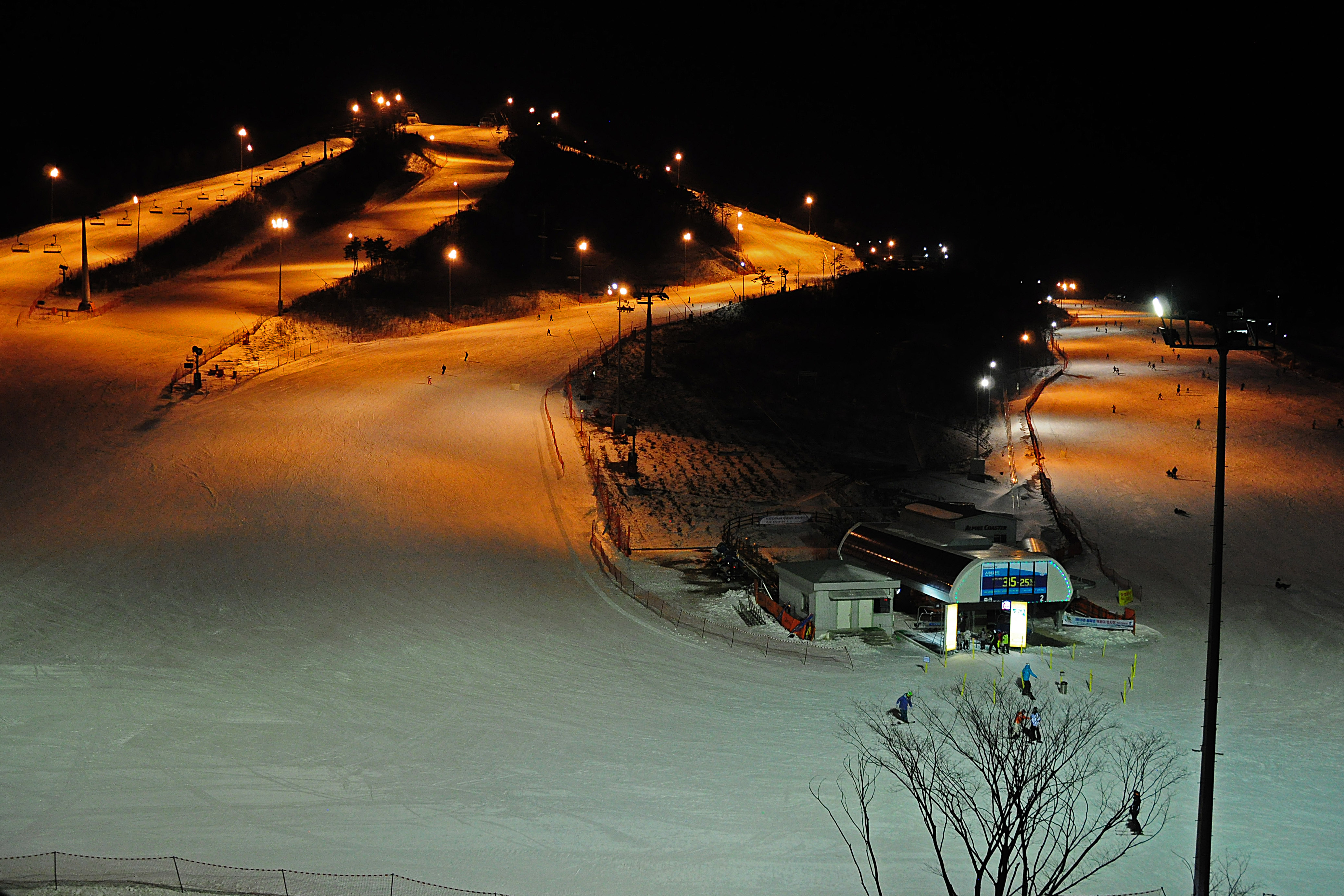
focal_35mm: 28
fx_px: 1045
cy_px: 433
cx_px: 684
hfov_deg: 65.5
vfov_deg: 46.4
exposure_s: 1/80
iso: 1600
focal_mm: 18
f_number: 3.5
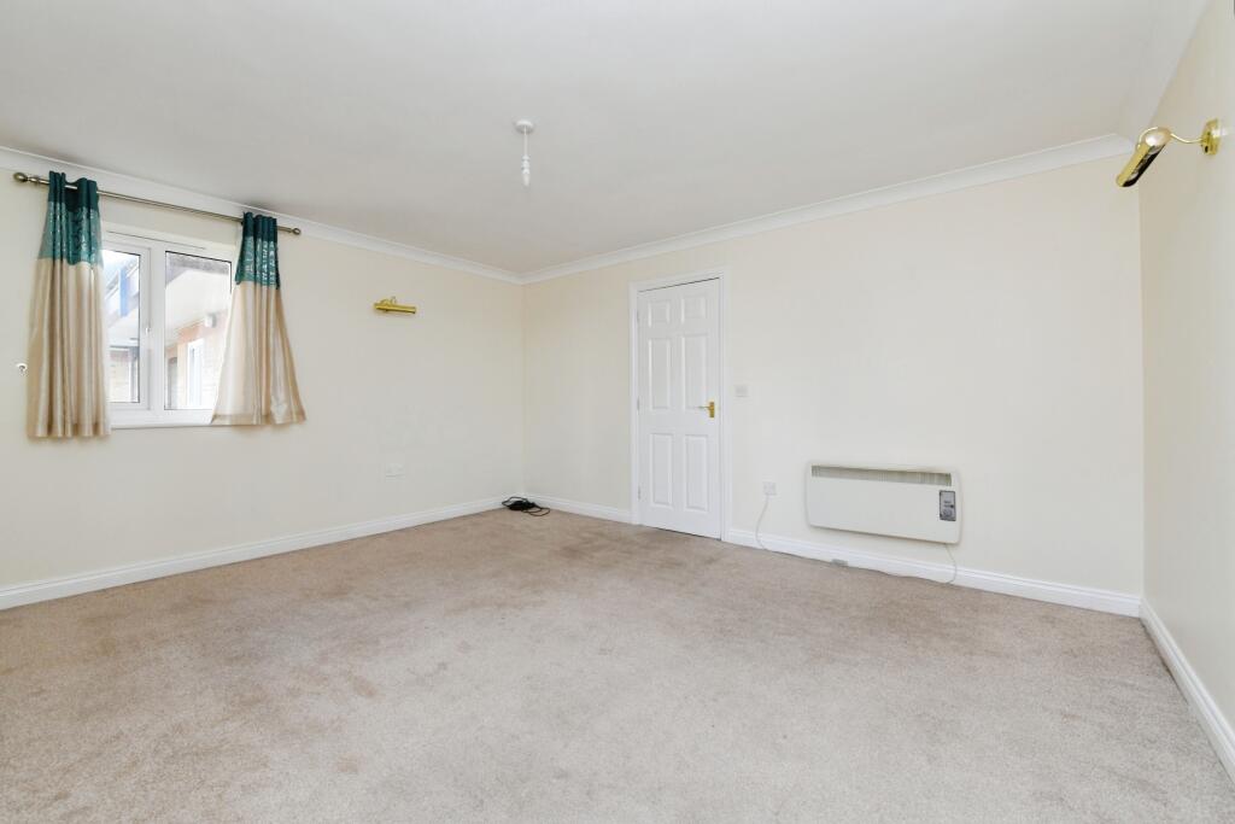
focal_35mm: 14
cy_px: 412
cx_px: 618
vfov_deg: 81.2
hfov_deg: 104.2
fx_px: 480
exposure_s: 1/60
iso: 800
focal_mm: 14
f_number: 9
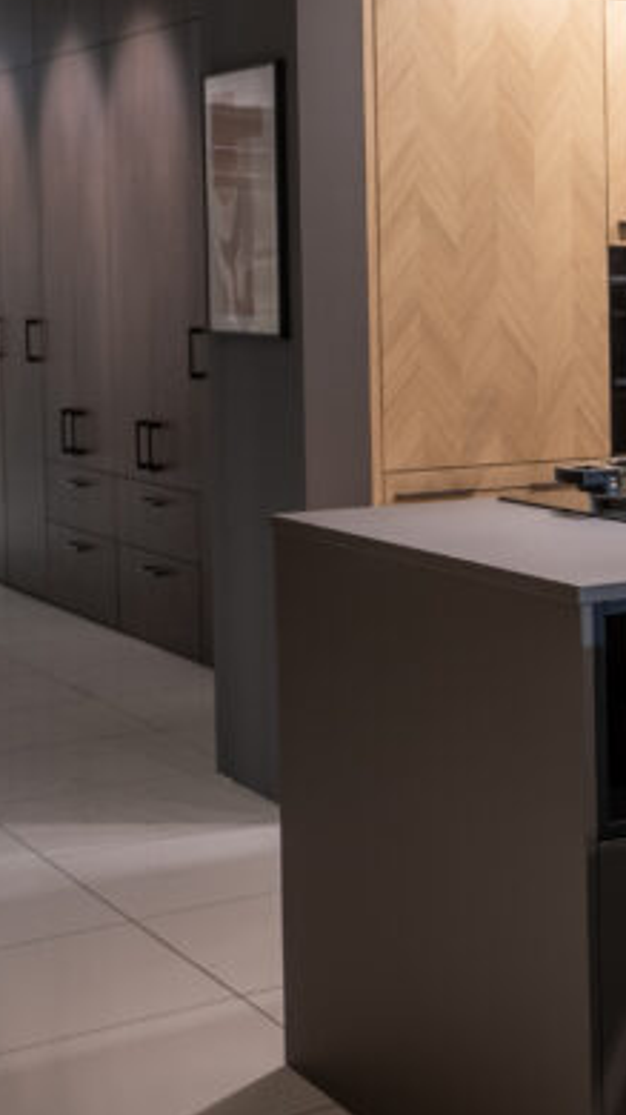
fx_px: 1950
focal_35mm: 66
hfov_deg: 15.2
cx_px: 1198
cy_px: 630
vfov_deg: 31.9
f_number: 6.3
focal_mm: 24
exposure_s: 1/50
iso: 400
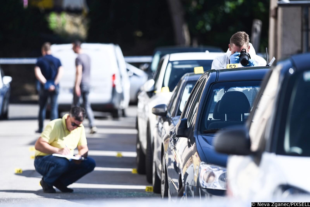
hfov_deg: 6.9
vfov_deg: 4.6
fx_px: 2583
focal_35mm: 300
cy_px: 104
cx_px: 155
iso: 200
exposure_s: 1/1250
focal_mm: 300
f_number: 4.5
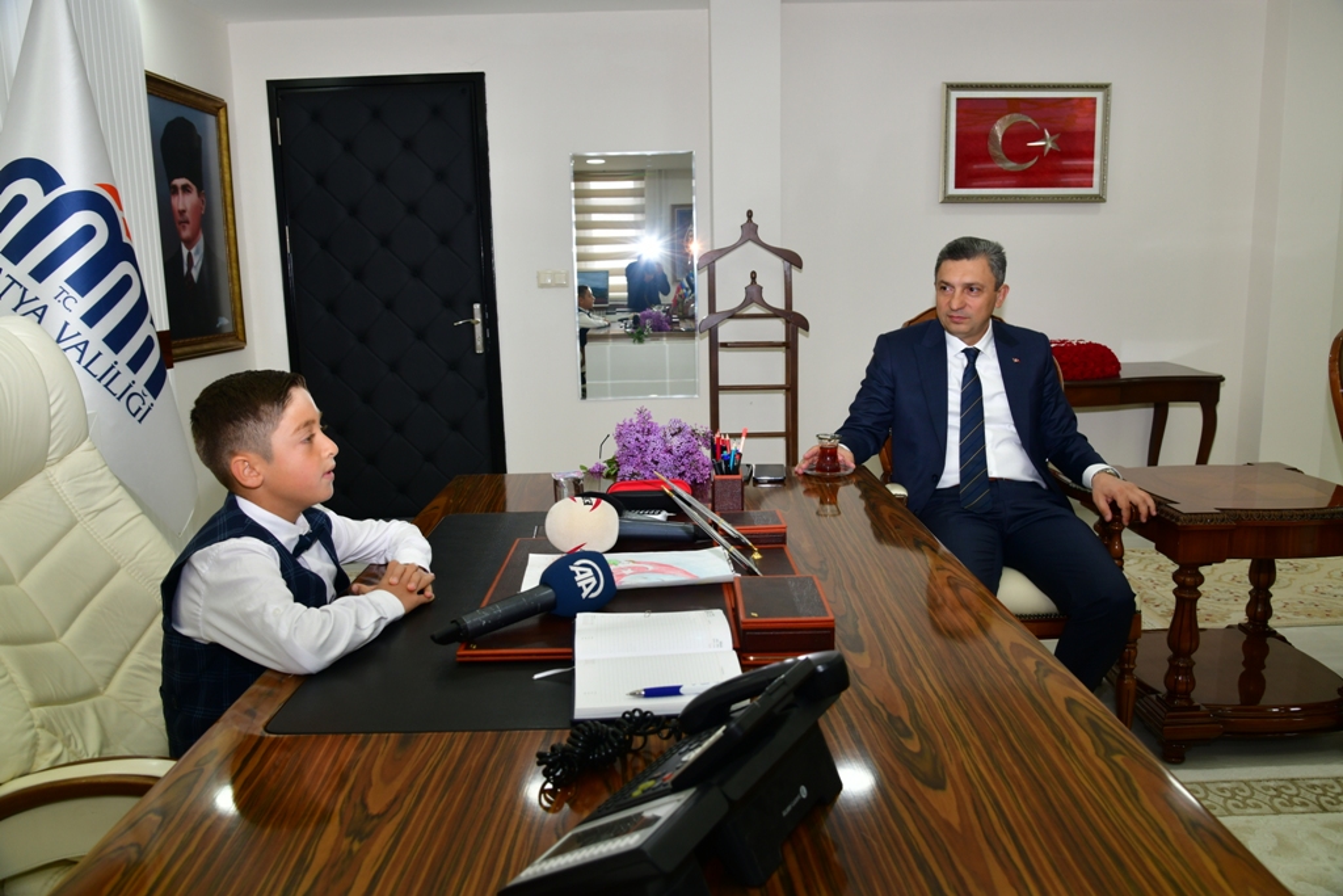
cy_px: 448
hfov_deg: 67.4
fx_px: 1007
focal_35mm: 27
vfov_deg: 47.9
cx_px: 672
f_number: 7.1
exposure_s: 1/100
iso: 500
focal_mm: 27
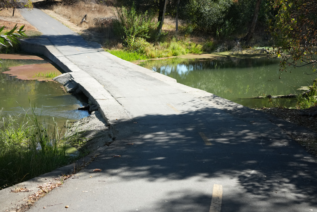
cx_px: 158
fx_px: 440
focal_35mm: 50
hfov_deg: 39.6
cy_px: 106
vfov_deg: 27.0
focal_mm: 50
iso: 1000
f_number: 4.5
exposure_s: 1/2500
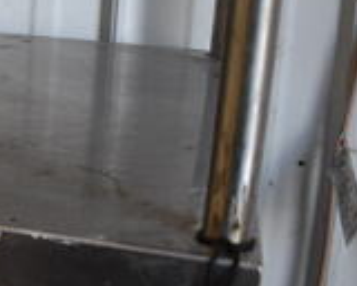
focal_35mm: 97
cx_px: -306
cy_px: 51
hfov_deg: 16.3
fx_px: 1025
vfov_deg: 15.7
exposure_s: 1/160
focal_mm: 18
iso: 800
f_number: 3.5
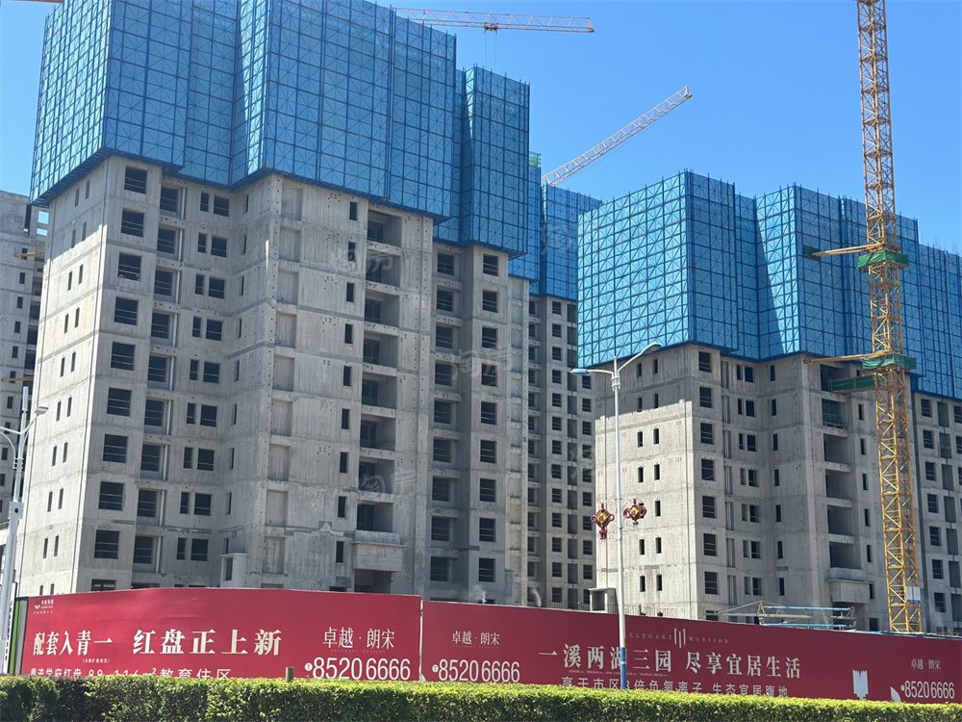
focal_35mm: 48
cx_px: 481
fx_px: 1334
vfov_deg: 30.3
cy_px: 361
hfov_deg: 39.7
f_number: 1.78
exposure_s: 1/3155
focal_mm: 6.86
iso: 100
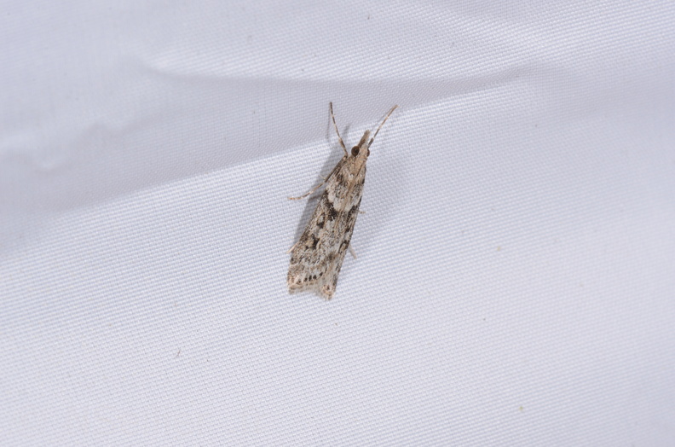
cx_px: 338
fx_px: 2385
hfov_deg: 16.1
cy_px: 224
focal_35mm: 128
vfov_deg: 10.7
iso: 100
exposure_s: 1/60
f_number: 25
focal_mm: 85
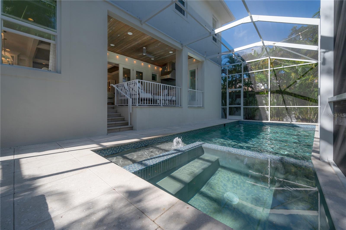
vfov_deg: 81.1
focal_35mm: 14
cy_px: 115
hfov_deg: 104.3
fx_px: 134
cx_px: 173
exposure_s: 1/400
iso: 320
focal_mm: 14
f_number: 9
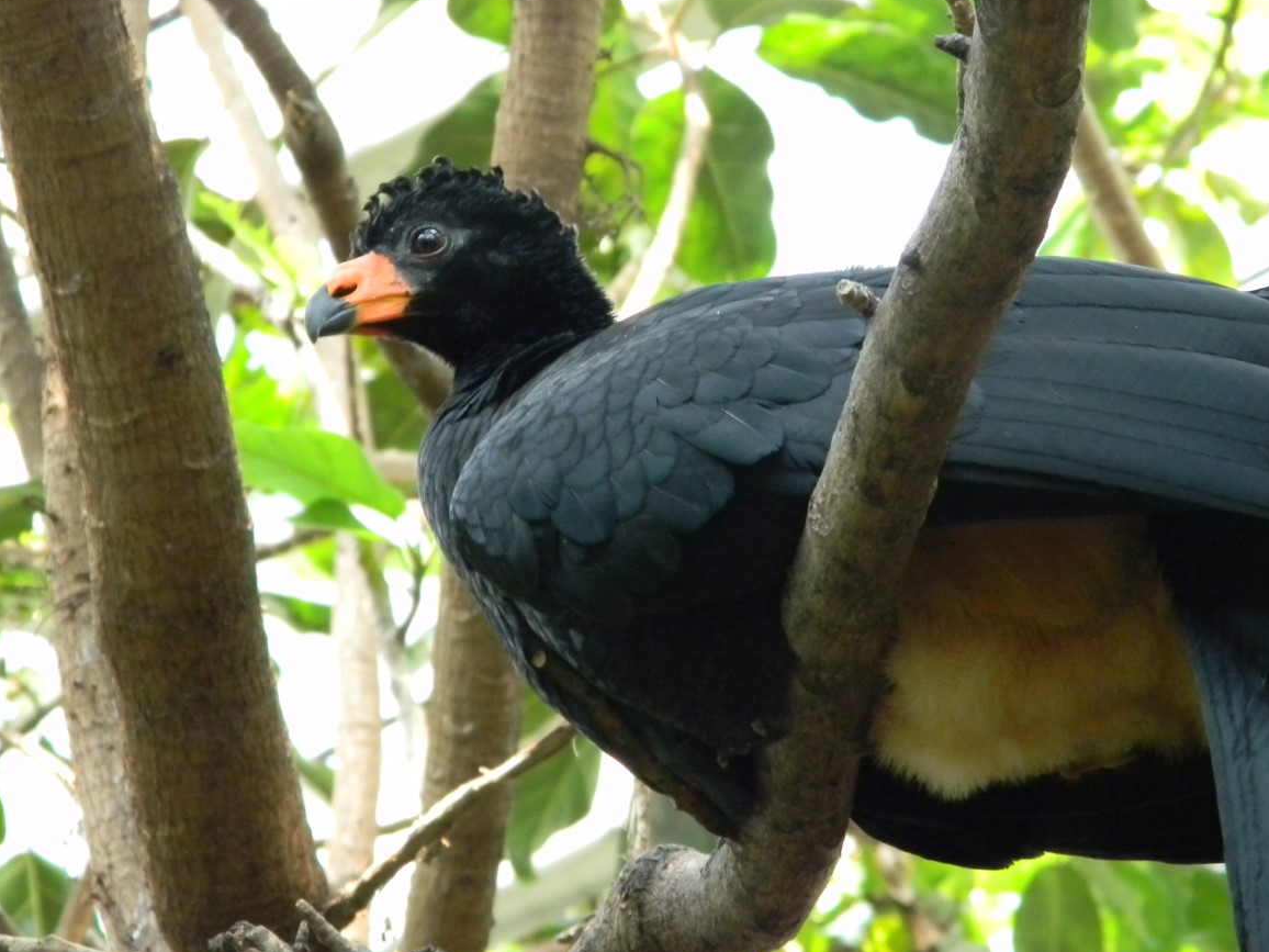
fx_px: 8358
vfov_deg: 6.5
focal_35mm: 228
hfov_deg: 8.7
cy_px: 453
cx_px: 683
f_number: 5.2
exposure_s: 1/22
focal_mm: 33.1
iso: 400
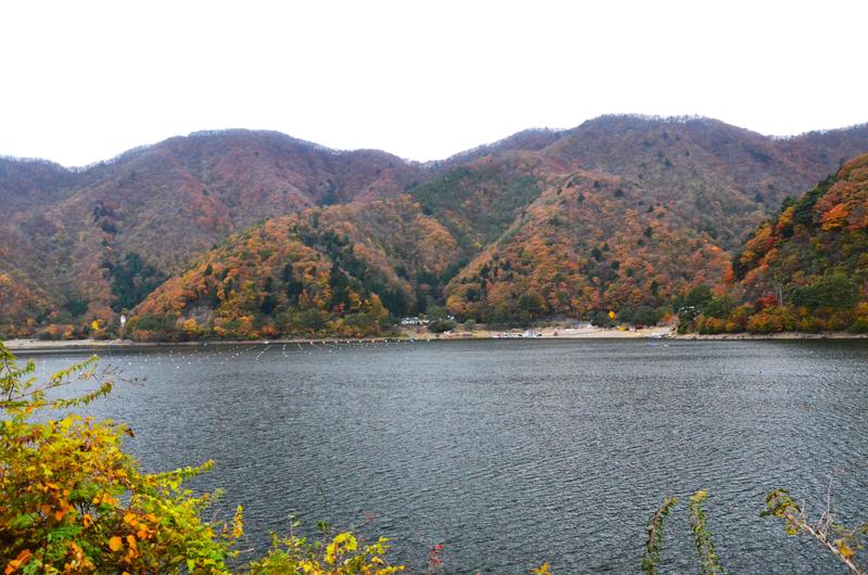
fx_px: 758
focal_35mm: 32
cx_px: 434
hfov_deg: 59.6
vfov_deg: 41.5
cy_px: 288
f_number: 9
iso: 4000
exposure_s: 1/100
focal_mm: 21
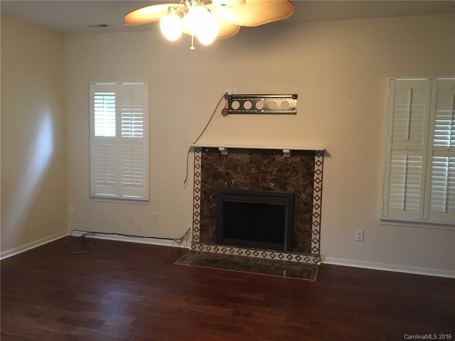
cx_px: 228
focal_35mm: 29
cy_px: 170
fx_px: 381
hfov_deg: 61.7
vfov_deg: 48.2
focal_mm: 4.15
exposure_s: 1/15
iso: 320
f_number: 2.2
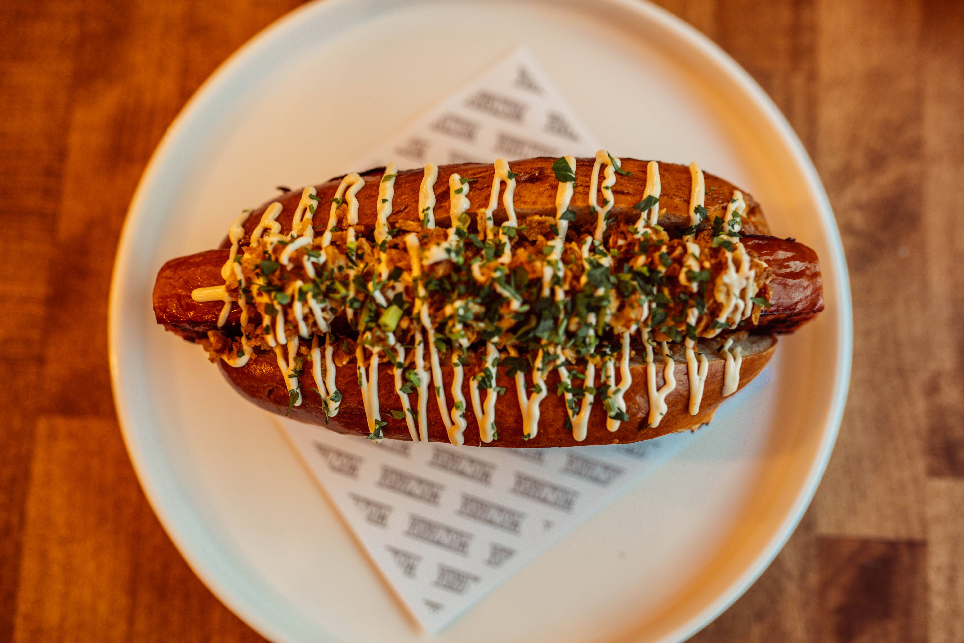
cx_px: 482
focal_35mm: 35
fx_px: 937
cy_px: 322
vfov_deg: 37.9
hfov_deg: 54.4
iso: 400
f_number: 2.2
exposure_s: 1/125
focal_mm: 35
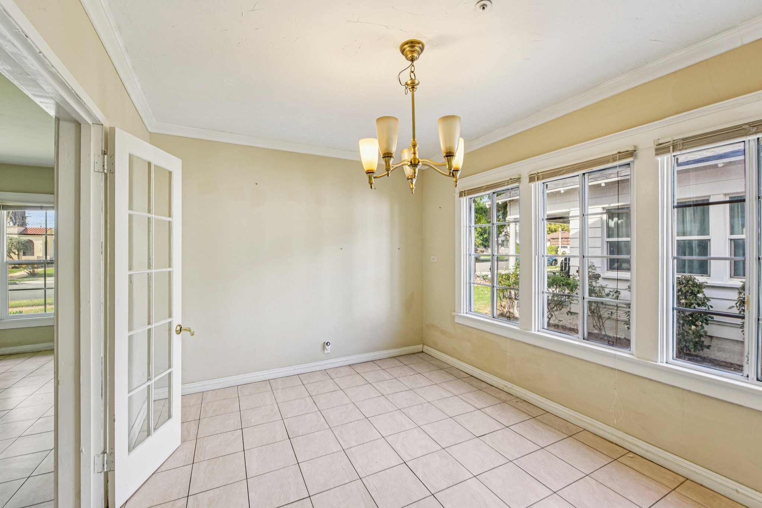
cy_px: 254
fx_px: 296
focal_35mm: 14
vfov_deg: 81.2
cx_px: 381
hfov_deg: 104.3
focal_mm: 14
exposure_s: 1/30
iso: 400
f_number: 8
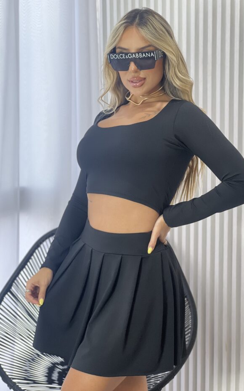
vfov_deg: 25.2
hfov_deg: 15.9
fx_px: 873
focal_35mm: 82
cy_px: 196
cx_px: 141
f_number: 2.8
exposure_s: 1/120
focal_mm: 9
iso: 200
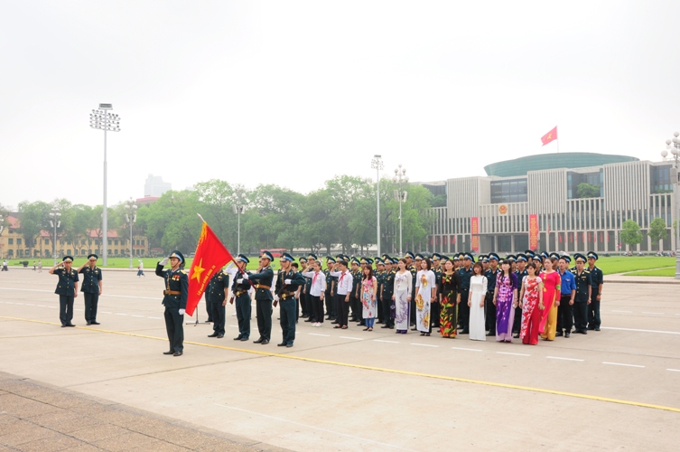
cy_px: 226
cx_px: 340
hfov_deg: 57.3
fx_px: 623
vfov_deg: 39.9
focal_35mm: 33
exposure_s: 1/125
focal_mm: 22
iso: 320
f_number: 11
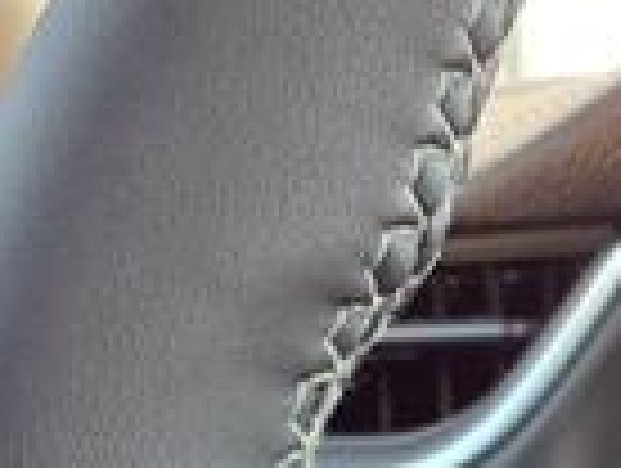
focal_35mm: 125
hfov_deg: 15.1
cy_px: 1008
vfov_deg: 10.7
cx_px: 788
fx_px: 2246
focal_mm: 3.58
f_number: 1.9
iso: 50
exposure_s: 1/60.2
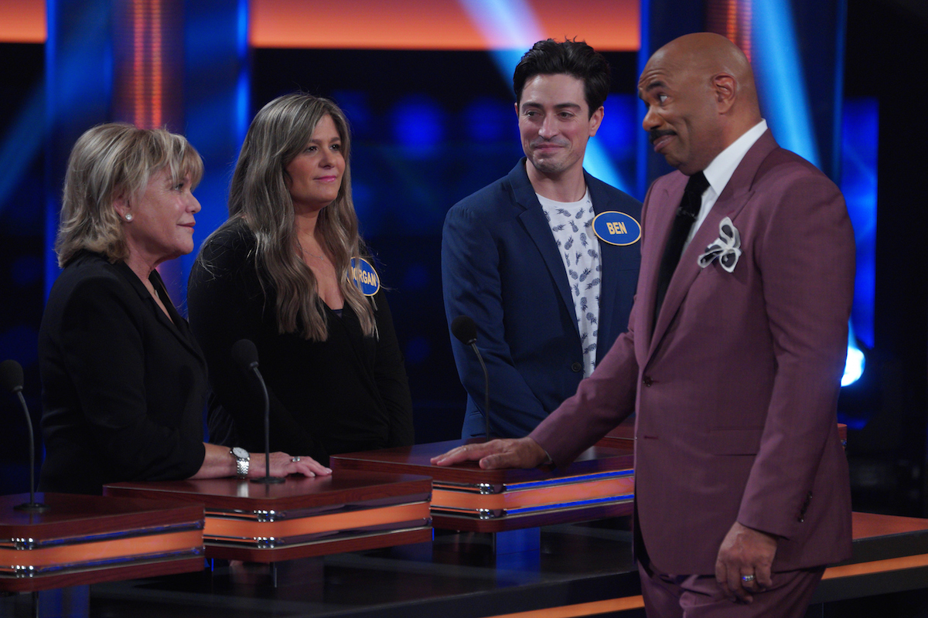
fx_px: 7733
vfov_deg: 4.6
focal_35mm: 300
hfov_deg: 6.9
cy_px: 309
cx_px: 464
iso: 3200
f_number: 6.3
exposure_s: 1/200
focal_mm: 300
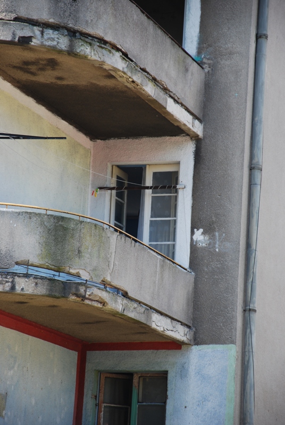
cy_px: 212
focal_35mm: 158
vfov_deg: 13.0
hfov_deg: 8.7
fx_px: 1864
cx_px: 142
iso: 200
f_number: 5.6
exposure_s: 1/125
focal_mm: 105
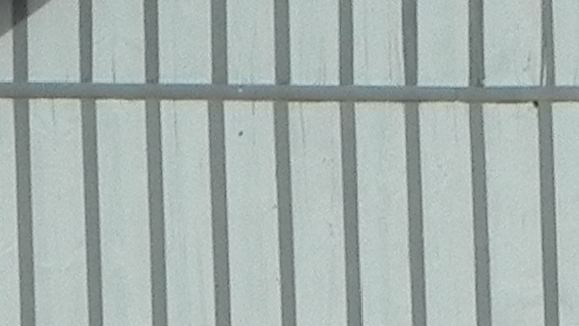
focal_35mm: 518
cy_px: 406
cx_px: 633
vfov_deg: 2.3
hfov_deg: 4.2
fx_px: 7956
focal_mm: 13.4
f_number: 8
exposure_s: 1/1136
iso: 160
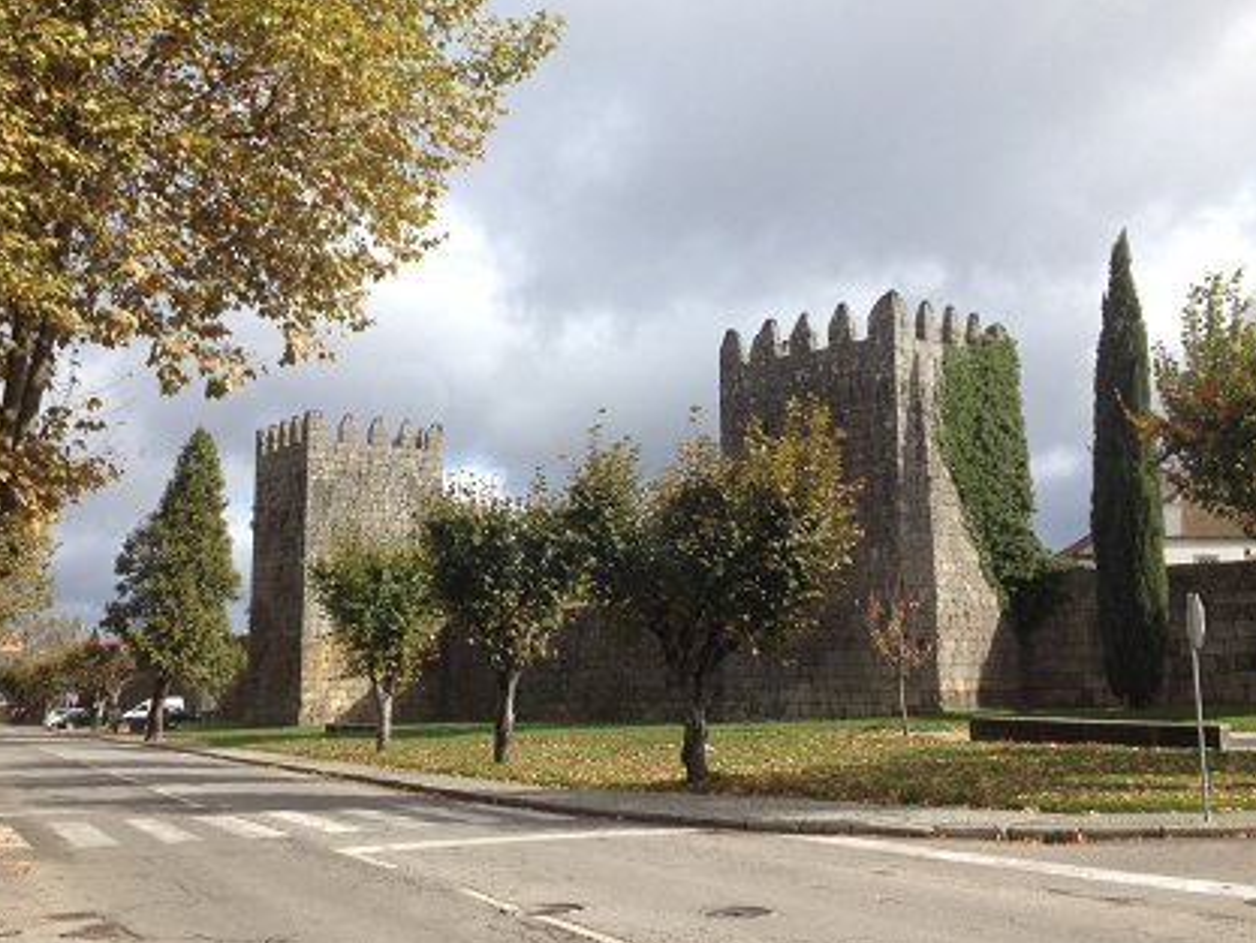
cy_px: 462
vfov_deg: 34.4
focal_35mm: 42
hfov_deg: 44.8
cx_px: 599
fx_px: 1524
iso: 50
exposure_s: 1/1314
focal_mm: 4.28
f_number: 2.4
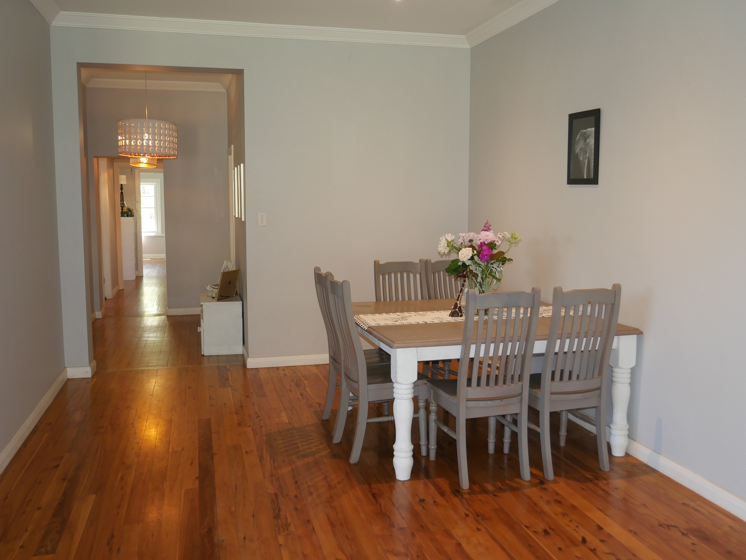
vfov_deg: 41.8
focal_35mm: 34
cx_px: 373
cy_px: 280
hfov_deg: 53.9
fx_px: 733
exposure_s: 1/60
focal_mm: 17
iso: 800
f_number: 4
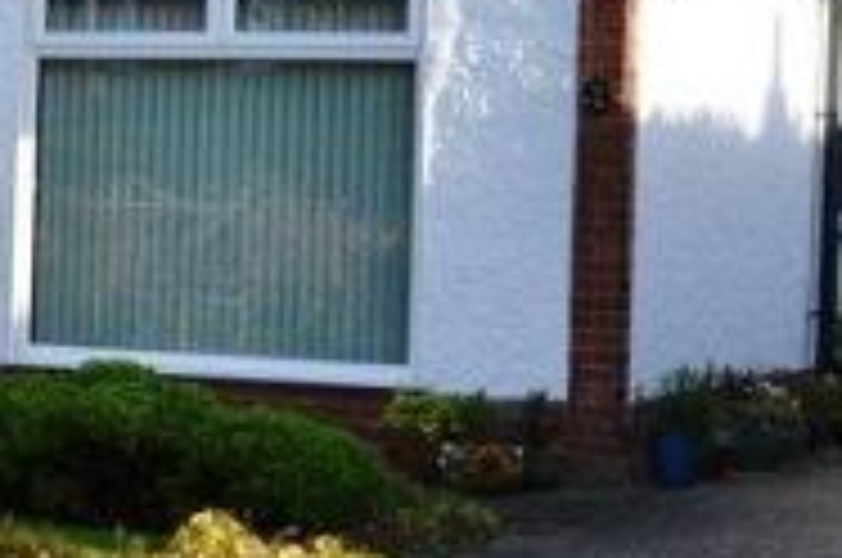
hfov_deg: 17.1
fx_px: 2708
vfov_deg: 11.7
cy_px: 124
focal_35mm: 116
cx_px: -90
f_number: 6.3
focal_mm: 22
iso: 100
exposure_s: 1/200
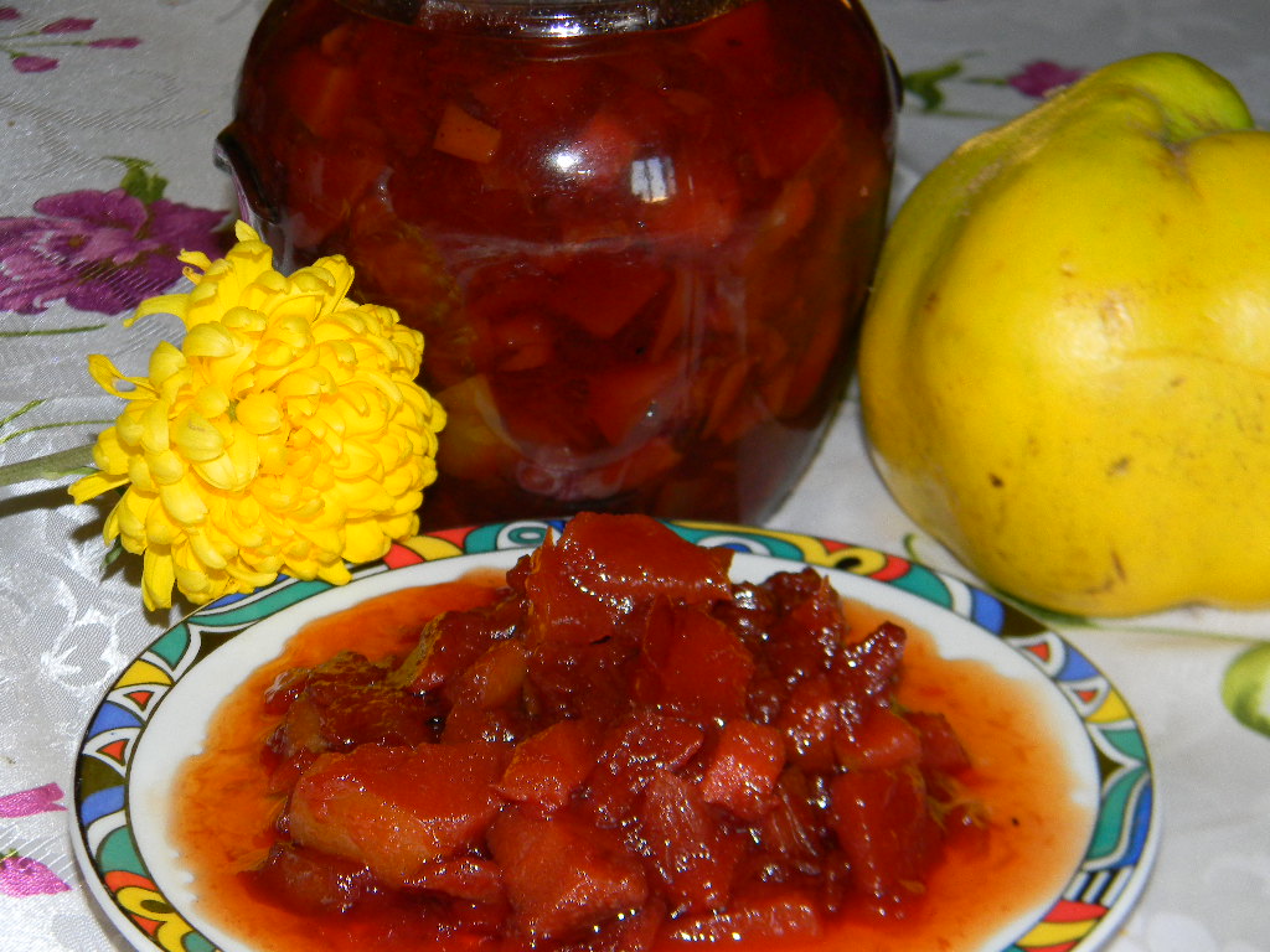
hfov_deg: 23.6
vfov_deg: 17.8
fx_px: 3045
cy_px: 476
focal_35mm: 83
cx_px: 635
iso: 200
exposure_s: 1/30
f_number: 4.5
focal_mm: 15.1
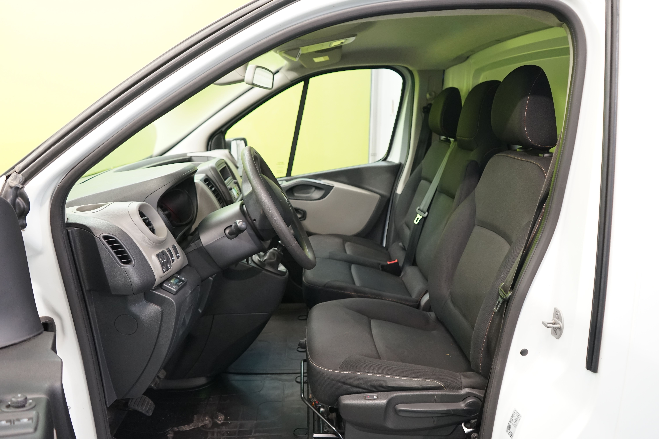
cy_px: 220
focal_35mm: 28
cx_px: 330
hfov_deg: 65.5
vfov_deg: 46.4
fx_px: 513
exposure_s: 1/30
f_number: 4
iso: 1250
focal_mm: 28
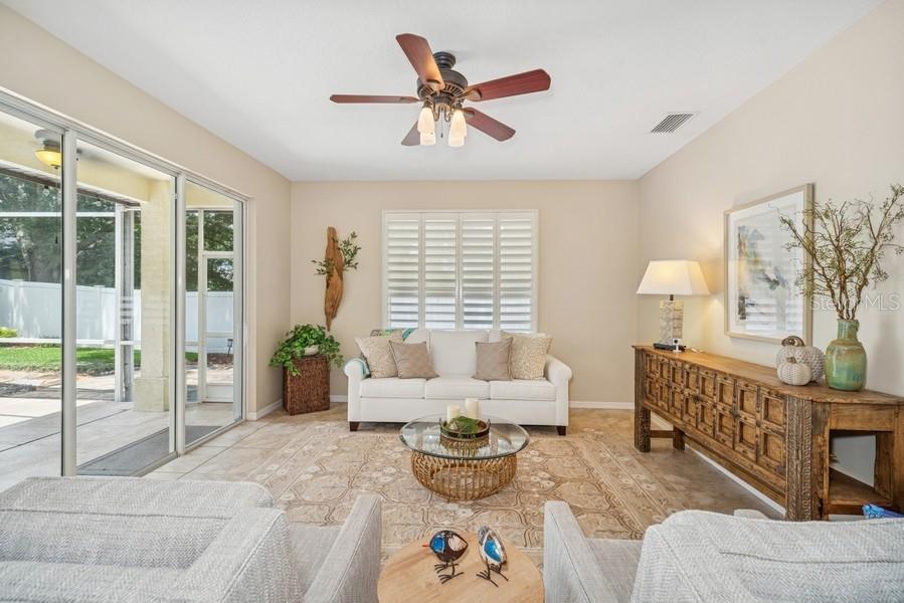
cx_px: 452
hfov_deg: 100.4
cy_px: 302
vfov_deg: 77.4
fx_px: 377
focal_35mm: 15
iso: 200
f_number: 8
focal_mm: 15
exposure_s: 1/30
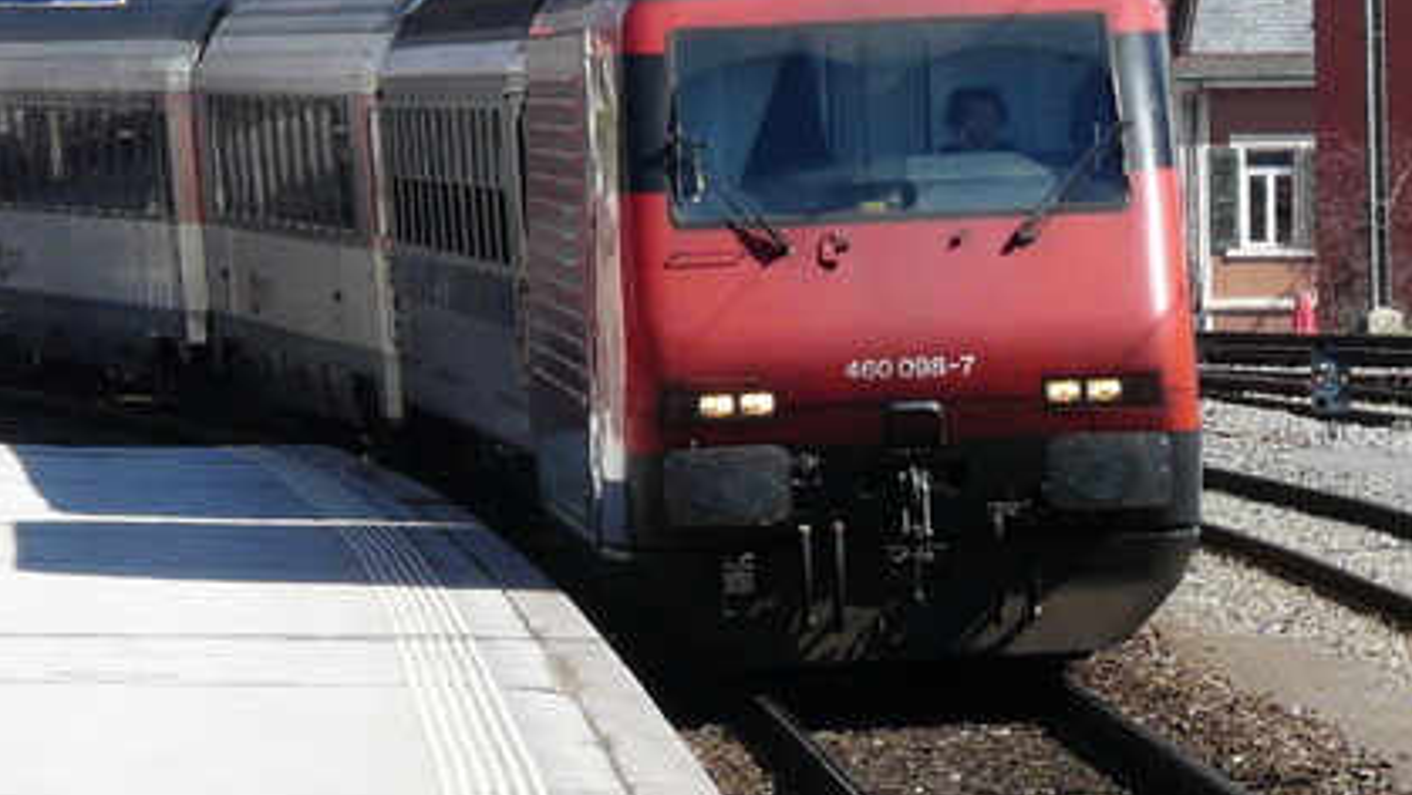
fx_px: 20037
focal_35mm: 535
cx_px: 1297
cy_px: 414
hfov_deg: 4.0
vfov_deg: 2.3
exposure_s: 1/400
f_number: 5.6
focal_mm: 33.8
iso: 100
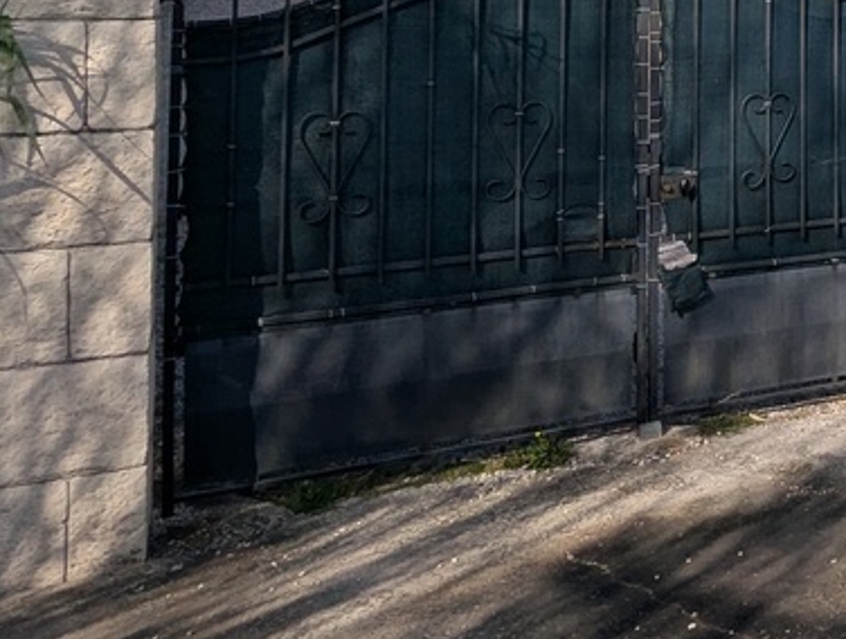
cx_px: 1058
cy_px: -25
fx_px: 1250
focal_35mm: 51
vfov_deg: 26.8
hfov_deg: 30.6
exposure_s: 1/3205
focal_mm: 2.35
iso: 51
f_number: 2.2
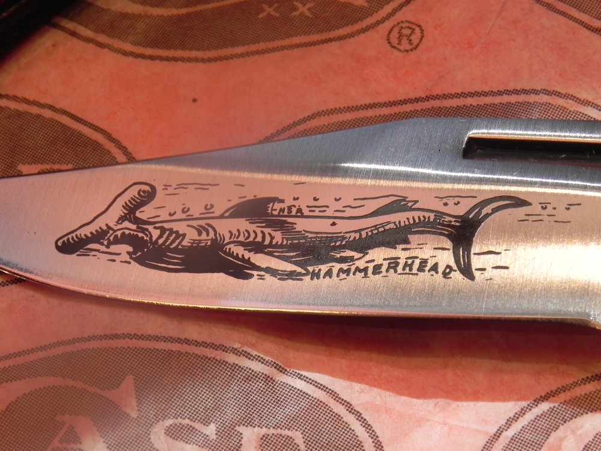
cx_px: 300
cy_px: 226
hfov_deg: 18.7
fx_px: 1823
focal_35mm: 105
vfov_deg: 14.1
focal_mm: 18.8
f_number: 7.1
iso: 160
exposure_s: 1/330
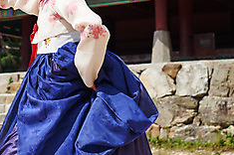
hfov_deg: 22.2
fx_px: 597
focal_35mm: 92
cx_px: 104
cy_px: -25
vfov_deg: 14.4
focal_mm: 36
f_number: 2.8
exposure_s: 1/2000
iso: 100
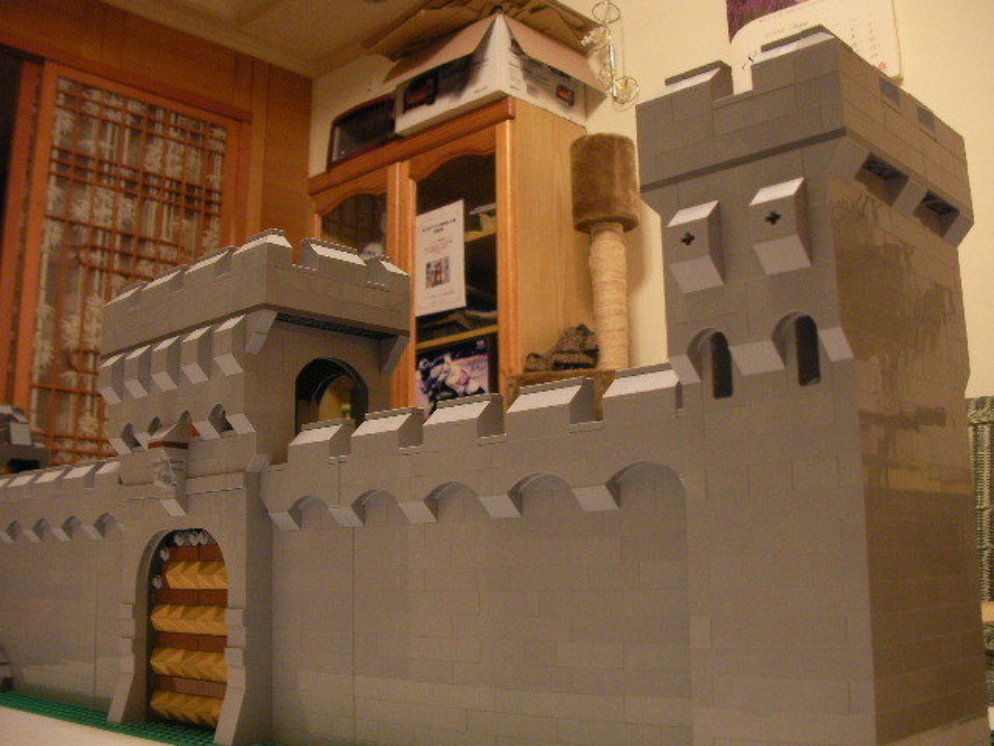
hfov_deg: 49.0
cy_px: 373
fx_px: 1091
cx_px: 497
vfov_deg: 37.7
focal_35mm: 38
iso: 200
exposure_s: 1/5.6
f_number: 3.5
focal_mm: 6.3
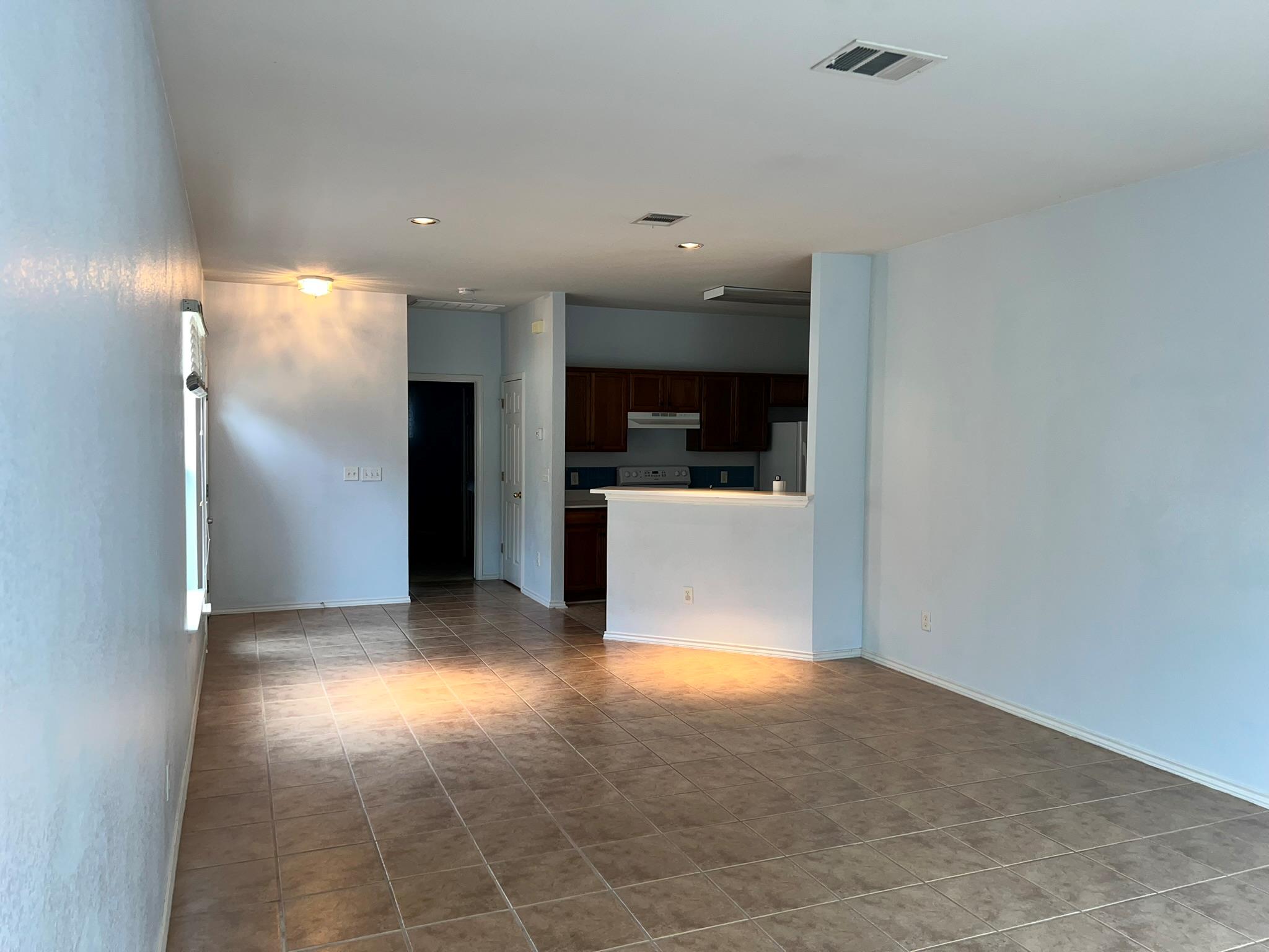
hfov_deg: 67.3
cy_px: 476
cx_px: 634
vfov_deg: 53.1
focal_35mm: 26
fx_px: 953
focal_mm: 5.7
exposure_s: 1/30
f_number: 1.5
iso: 40
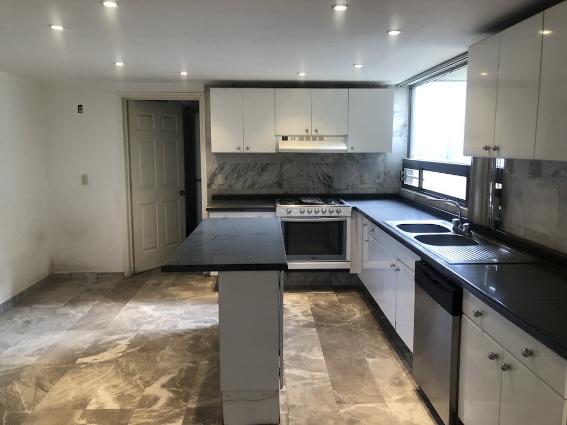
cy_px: 212
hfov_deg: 63.4
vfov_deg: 49.8
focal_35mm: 28
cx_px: 284
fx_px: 459
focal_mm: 3.99
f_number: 1.8
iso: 64
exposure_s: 1/15
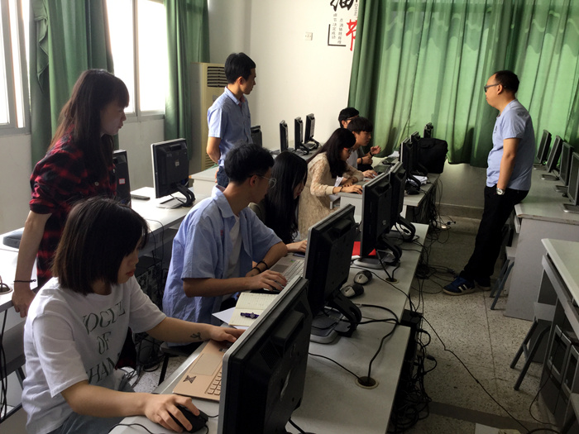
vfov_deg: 45.4
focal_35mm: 31
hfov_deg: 58.4
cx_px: 290
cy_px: 217
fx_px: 519
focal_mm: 3.3
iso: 32
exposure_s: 1/50
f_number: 2.4
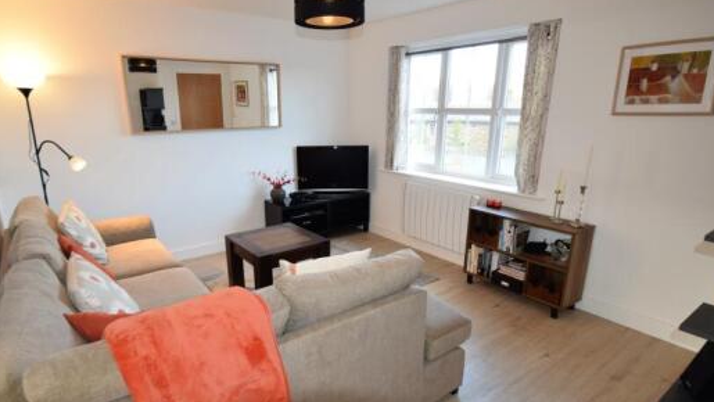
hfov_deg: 86.5
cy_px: 221
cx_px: 338
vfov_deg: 55.8
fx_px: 379
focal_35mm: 20
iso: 800
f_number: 5
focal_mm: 10
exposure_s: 1/100
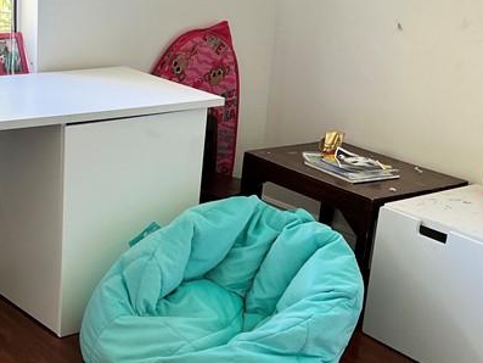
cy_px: 240
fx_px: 935
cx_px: 82
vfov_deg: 21.9
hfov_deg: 28.2
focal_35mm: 67
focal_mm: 5.7
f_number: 1.5
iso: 64
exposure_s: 1/121
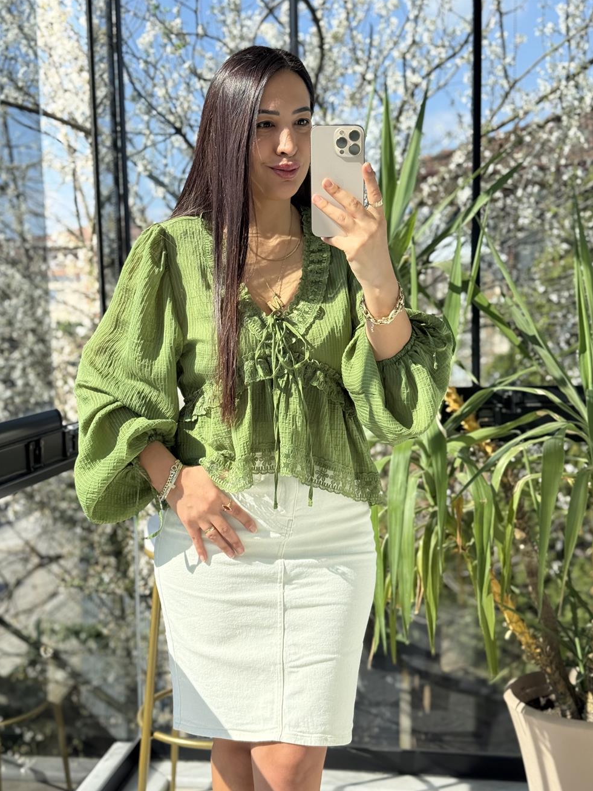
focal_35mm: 49
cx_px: 292
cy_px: 401
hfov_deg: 29.7
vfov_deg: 38.9
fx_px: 1119
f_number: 1.78
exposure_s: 1/1429
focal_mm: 6.76
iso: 100
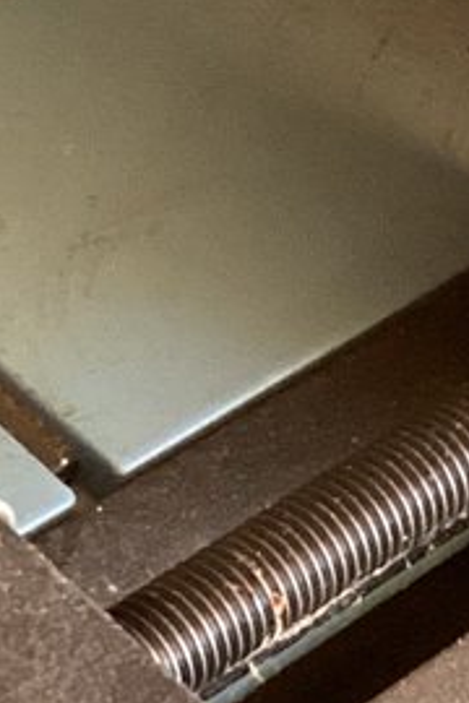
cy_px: 87
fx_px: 3537
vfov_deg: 11.3
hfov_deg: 7.6
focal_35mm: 181
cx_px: 343
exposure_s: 1/60
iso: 320
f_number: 2.4
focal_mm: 3.3
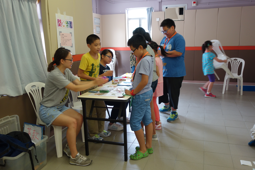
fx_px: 227
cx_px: 128
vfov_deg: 41.1
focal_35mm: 32
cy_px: 85
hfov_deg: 58.7
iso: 200
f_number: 2.2
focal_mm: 11.89
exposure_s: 1/40
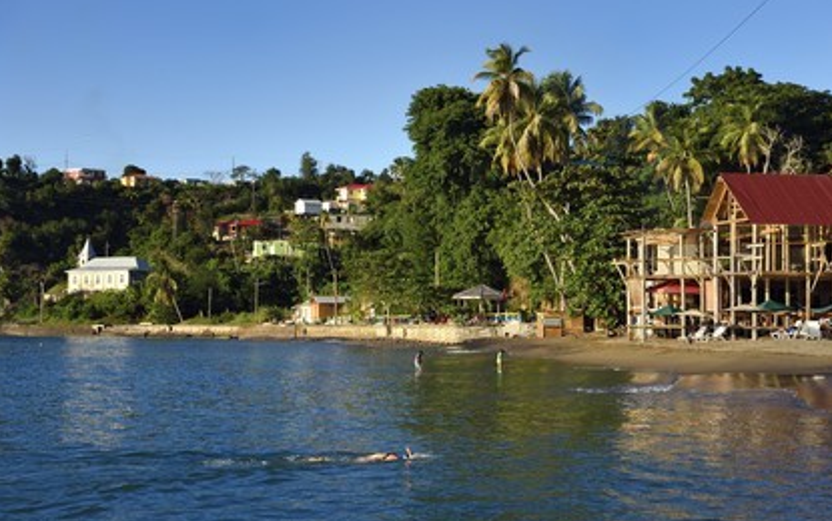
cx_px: 415
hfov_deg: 30.6
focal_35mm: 67
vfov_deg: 19.5
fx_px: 1520
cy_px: 269
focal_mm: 65
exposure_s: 1/200
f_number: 13
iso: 200
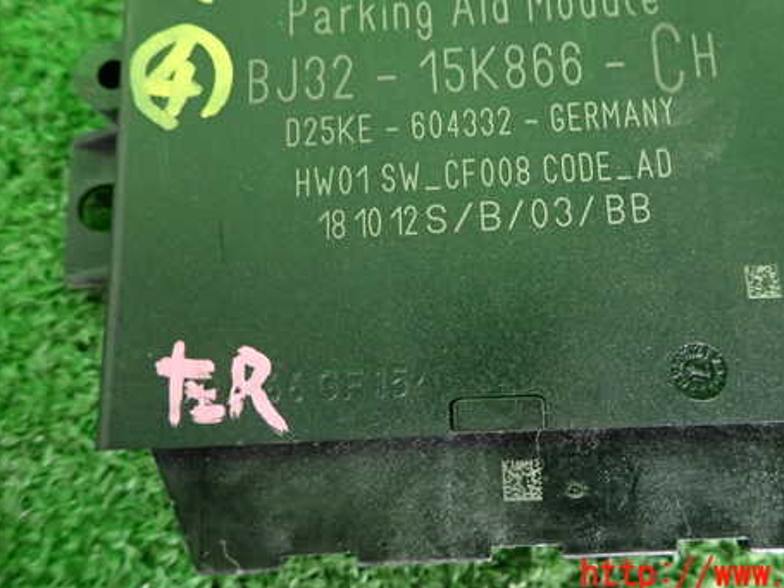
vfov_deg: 42.5
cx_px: 453
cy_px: 209
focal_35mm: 33
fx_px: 747
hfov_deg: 55.1
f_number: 2
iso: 500
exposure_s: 1/30
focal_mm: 4.5
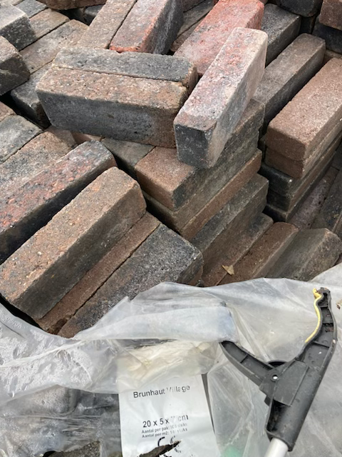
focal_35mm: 28
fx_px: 369
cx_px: 171
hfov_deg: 49.7
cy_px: 228
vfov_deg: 63.4
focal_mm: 3.99
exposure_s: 1/121
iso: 25
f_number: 1.8
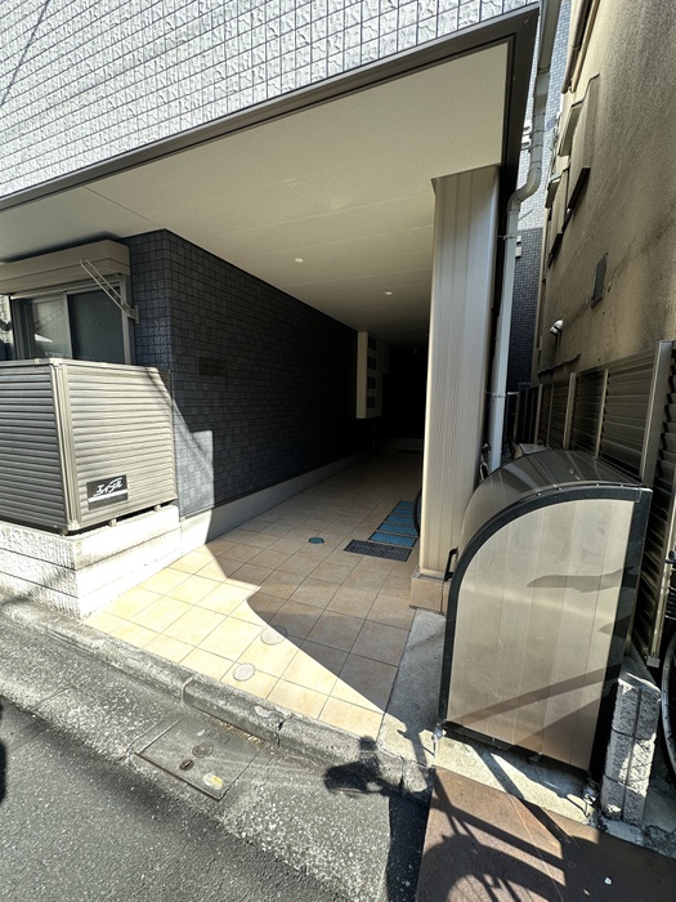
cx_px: 338
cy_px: 451
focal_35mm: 14
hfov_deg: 85.7
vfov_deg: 102.1
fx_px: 365
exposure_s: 1/154
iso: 40
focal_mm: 2.22
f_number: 2.2
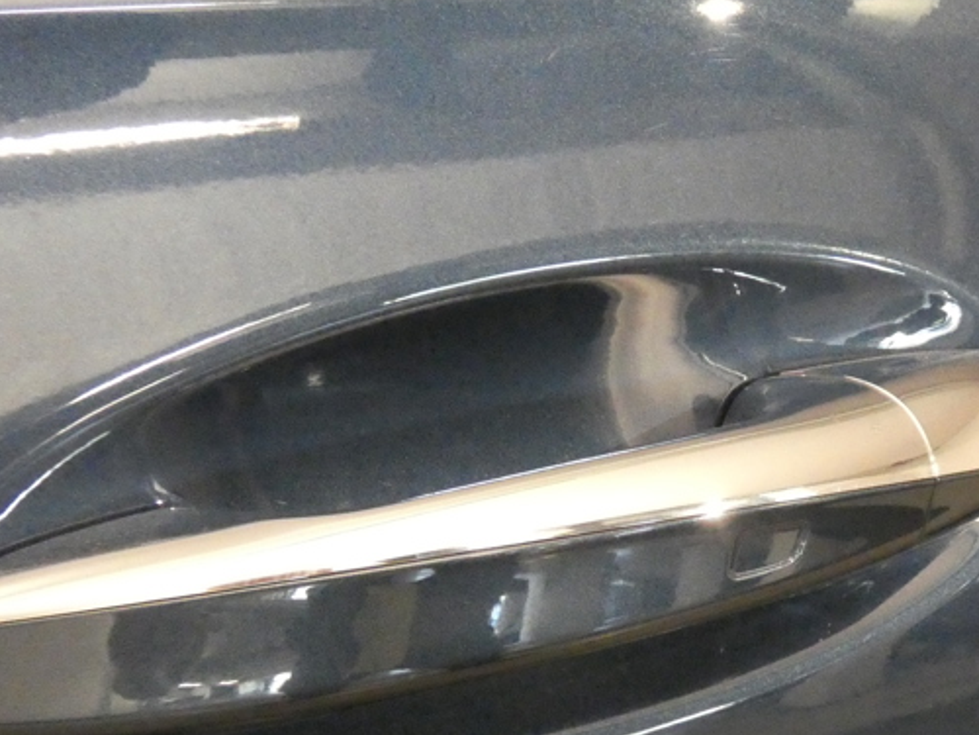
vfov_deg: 29.7
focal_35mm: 48
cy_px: 561
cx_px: 677
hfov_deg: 39.0
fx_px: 1358
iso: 3200
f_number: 3.3
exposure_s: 1/100
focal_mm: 5.3
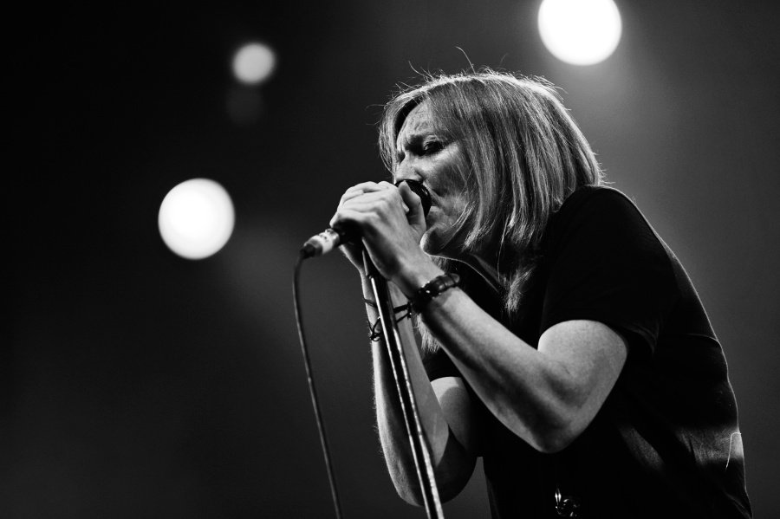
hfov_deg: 11.4
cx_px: 390
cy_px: 260
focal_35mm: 180
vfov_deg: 7.6
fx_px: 3898
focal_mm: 180
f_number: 2.8
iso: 1000
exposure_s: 1/800
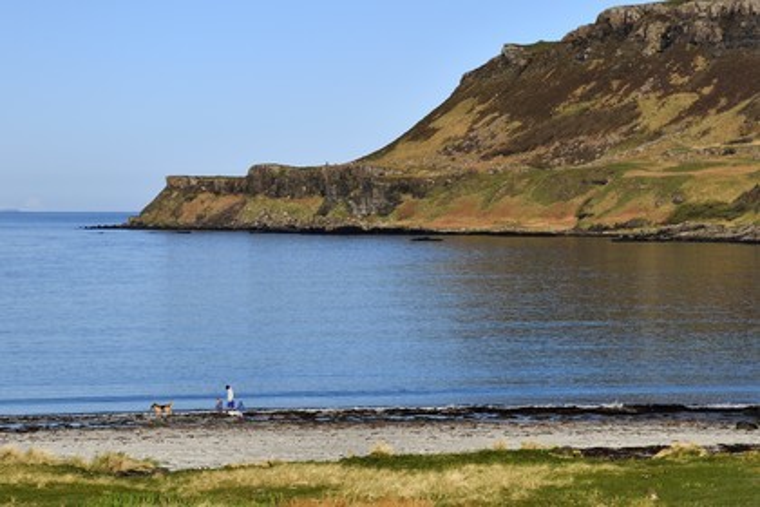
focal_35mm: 155
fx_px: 3272
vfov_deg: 8.9
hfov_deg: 13.2
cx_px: 380
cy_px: 254
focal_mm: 155
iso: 200
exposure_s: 1/250
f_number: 16
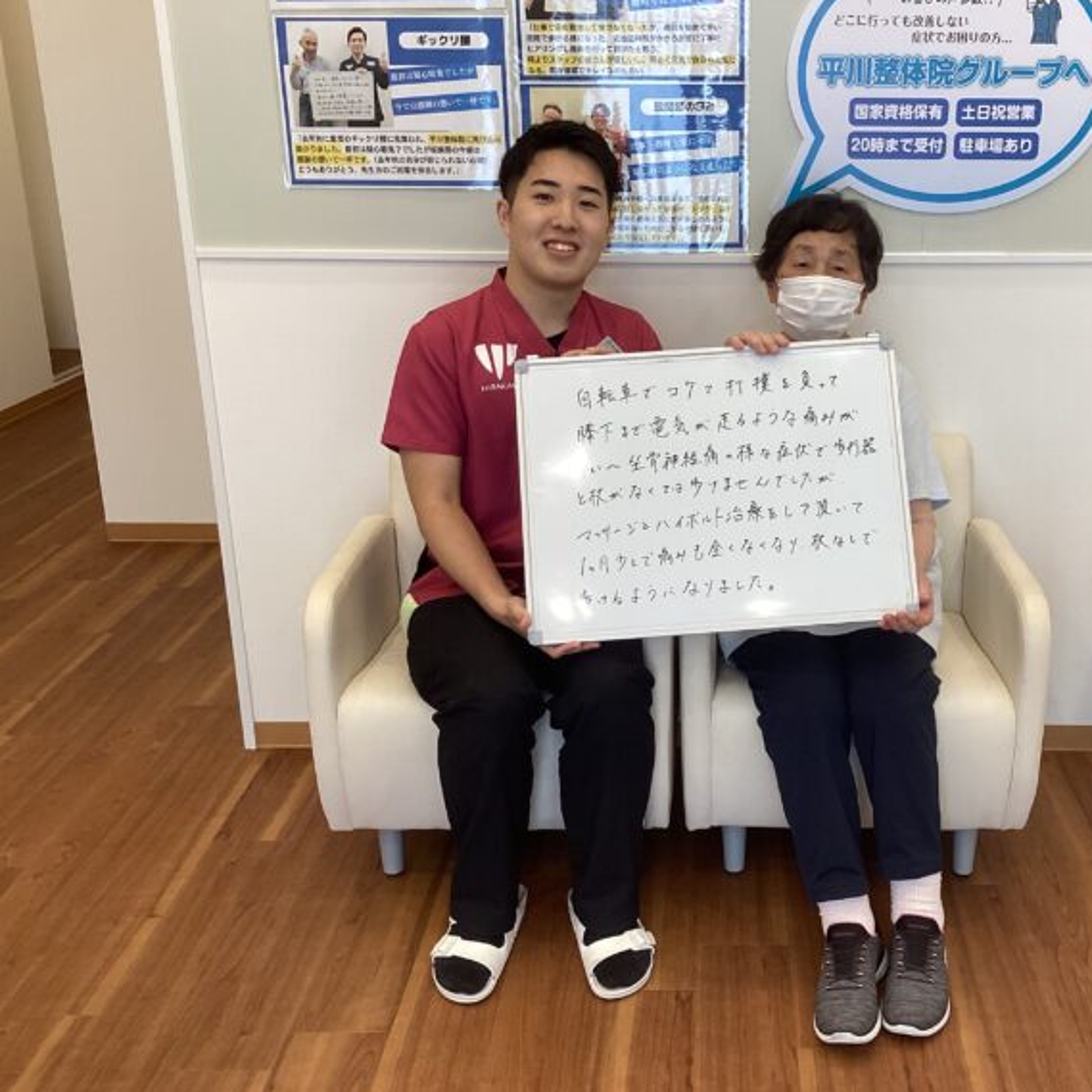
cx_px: 722
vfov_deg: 44.9
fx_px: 1321
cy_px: 547
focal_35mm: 37
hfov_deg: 44.3
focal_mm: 3.3
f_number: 2.4
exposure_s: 1/50
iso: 50
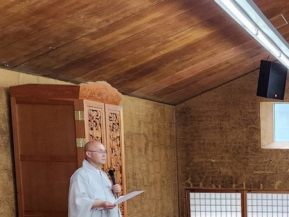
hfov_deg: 25.0
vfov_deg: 21.1
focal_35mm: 67
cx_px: 378
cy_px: 226
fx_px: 560
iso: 500
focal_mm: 5.4
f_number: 1.8
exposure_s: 1/120
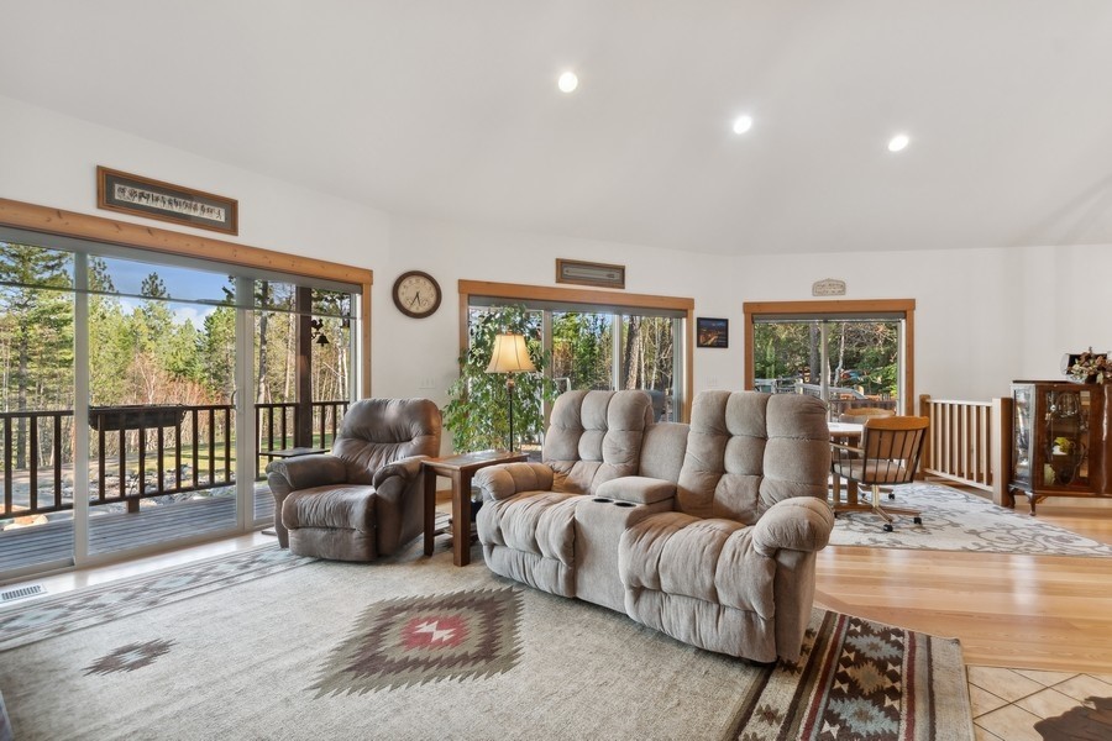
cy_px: 370
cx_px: 556
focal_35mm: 15
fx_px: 463
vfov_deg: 77.3
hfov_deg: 100.4
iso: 200
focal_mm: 10
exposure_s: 1/20
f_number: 6.3
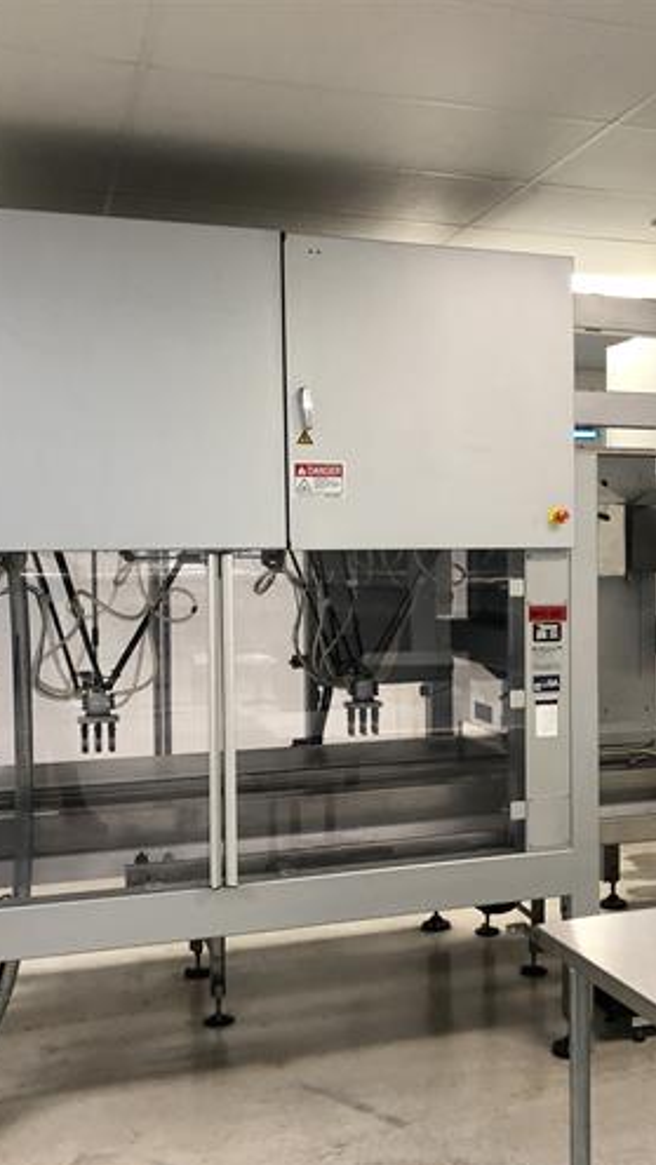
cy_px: 585
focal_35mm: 41
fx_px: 1268
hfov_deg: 28.3
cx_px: 542
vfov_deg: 49.4
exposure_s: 1/24
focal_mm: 4
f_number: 1.8
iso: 40
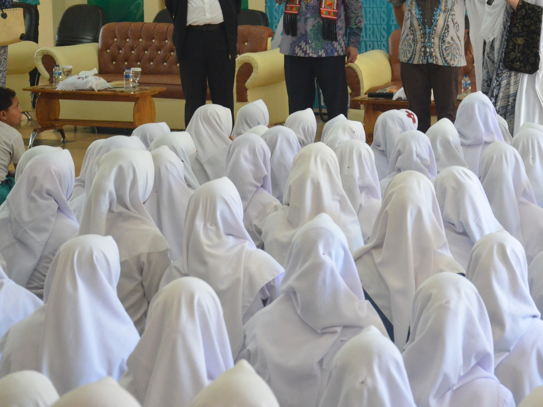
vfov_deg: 13.8
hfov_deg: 18.3
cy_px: 138
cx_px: 369
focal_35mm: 107
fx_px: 1678
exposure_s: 1/125
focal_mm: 48
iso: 3200
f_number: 5.6
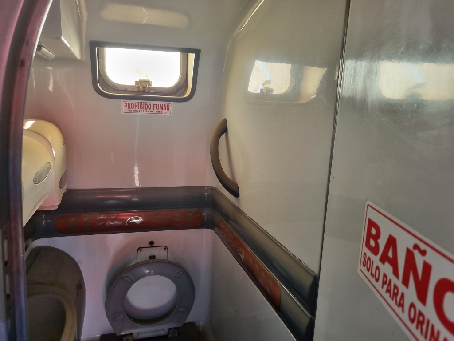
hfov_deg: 67.3
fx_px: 341
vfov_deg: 53.1
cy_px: 170
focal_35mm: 26
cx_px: 227
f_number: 1.8
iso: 125
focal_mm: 5.4
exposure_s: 1/100
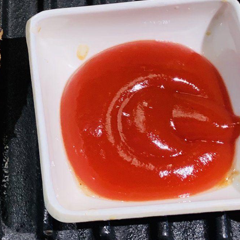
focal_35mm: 95
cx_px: -48
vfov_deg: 17.9
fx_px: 745
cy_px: 12
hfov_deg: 17.4
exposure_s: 1/49
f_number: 1.8
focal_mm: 4.25
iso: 125
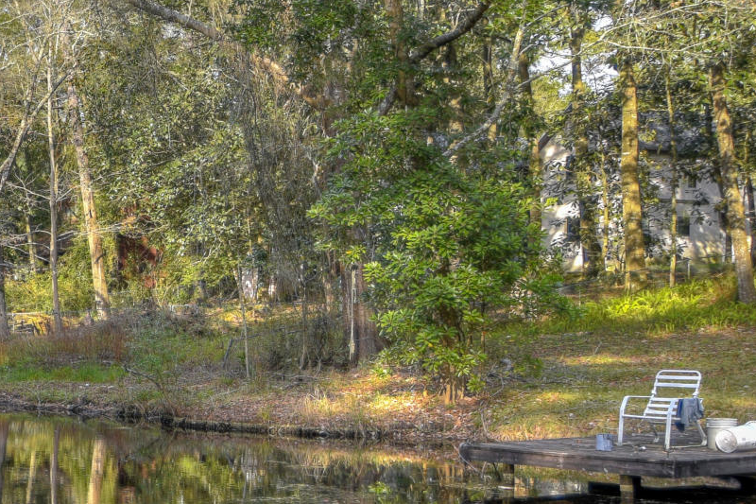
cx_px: -317
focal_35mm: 60
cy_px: 347
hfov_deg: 26.3
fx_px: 1260
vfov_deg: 22.5
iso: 64
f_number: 4
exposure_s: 1/60
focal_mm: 16
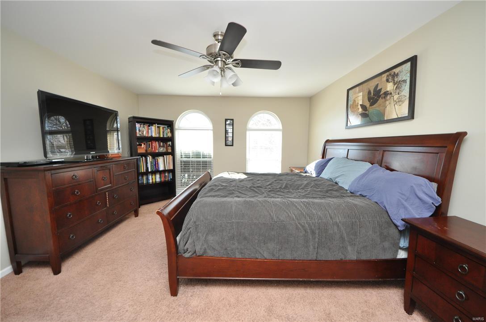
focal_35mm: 12
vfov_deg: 89.8
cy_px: 161
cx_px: 243
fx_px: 162
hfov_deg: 112.7
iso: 800
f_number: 6.3
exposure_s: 1/160
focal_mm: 8
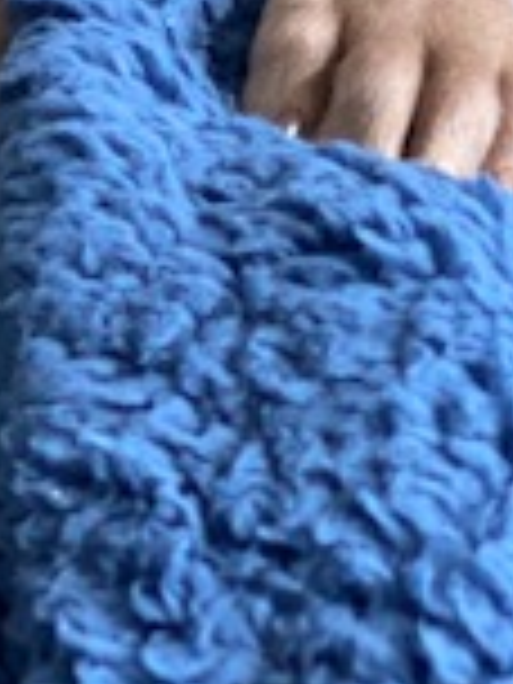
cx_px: 225
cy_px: -684
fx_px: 4327
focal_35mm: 219
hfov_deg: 6.8
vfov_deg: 8.6
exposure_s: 1/122
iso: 40
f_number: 2
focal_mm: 6
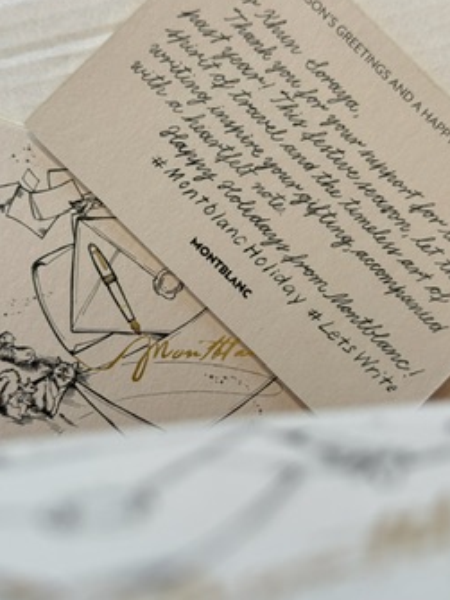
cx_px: 226
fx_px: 850
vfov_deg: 38.9
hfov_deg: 29.7
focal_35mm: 49
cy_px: 296
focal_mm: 6.76
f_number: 1.78
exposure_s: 1/134
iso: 160
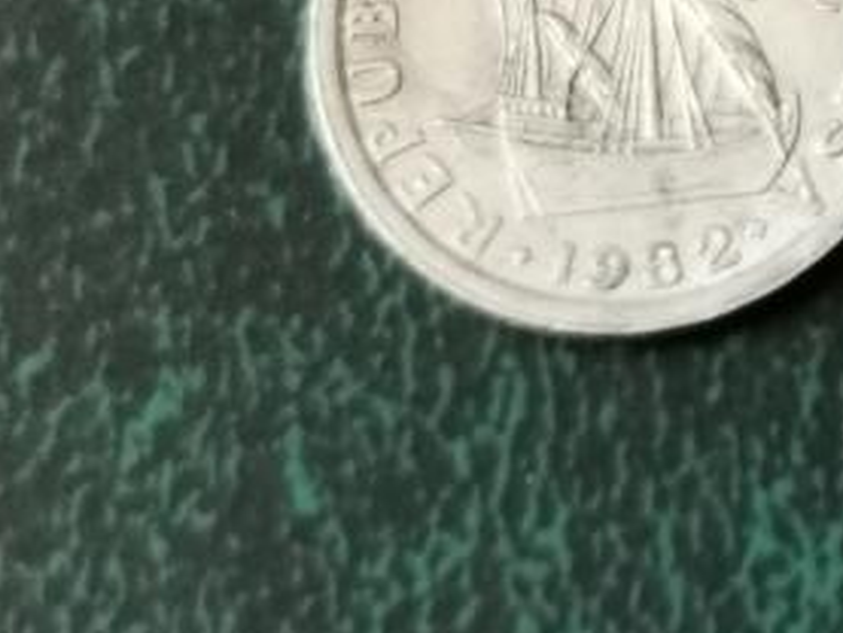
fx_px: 6651
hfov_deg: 6.9
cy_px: -523
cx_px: 1850
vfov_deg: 5.4
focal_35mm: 273
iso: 250
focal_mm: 5.56
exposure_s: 1/100
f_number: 4
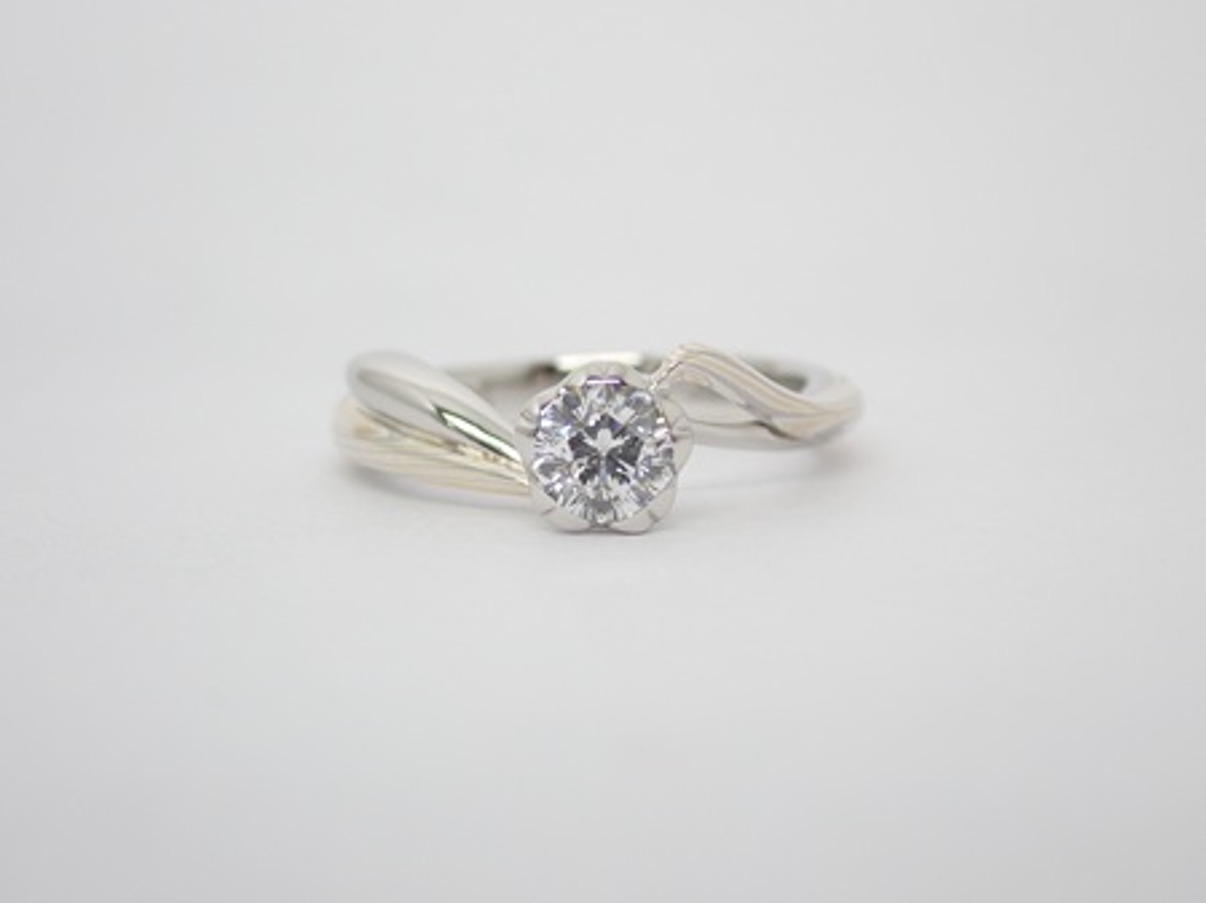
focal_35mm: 82
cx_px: 603
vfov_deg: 18.0
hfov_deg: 23.8
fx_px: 2855
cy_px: 452
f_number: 4.3
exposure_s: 1/125
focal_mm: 14.62
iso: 200
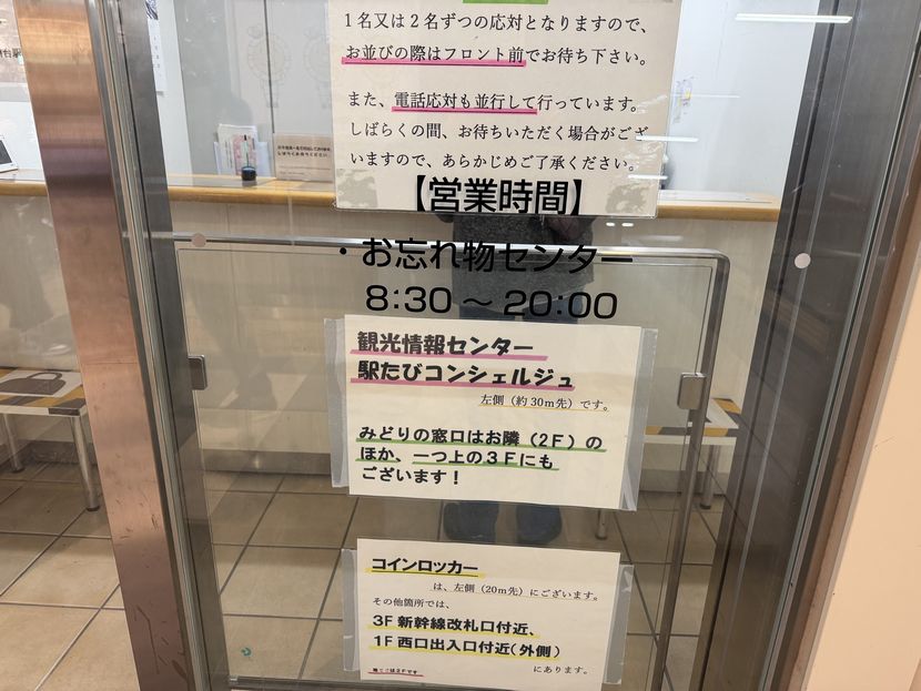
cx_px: 460
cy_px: 346
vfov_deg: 56.8
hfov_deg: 71.6
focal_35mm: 24
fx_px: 639
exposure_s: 1/100
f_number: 1.78
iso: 200
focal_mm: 6.76
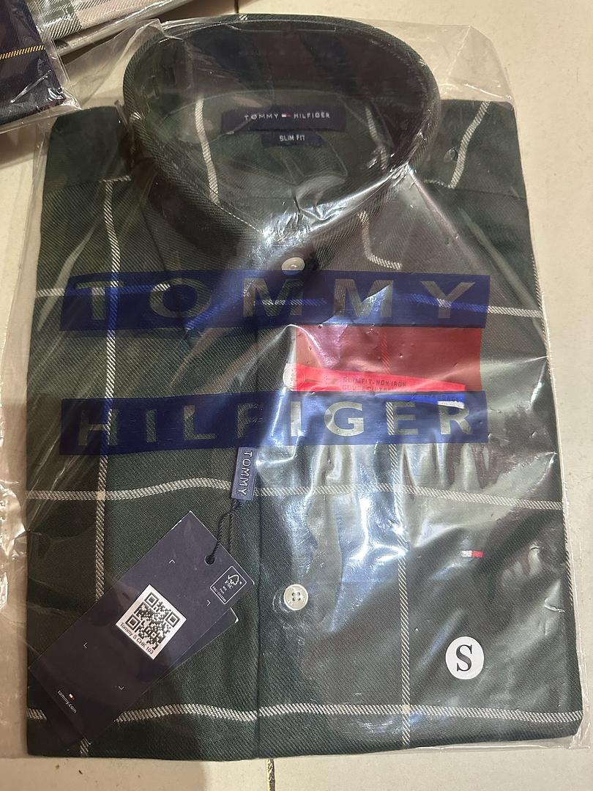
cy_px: 396
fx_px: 548
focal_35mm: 24
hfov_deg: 56.8
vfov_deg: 71.6
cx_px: 296
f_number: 1.78
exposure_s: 1/50
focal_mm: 6.86
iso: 500
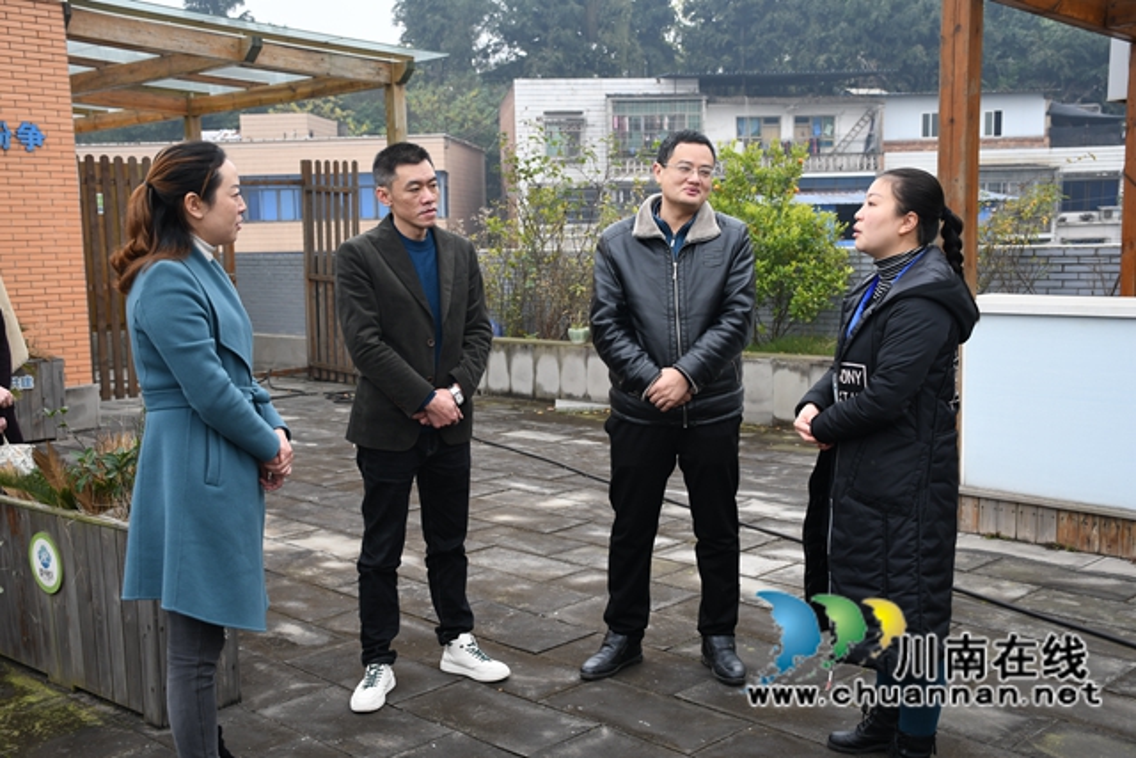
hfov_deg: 48.4
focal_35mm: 40
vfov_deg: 33.4
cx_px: 568
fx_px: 1262
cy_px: 379
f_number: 5
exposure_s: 1/100
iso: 200
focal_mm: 27
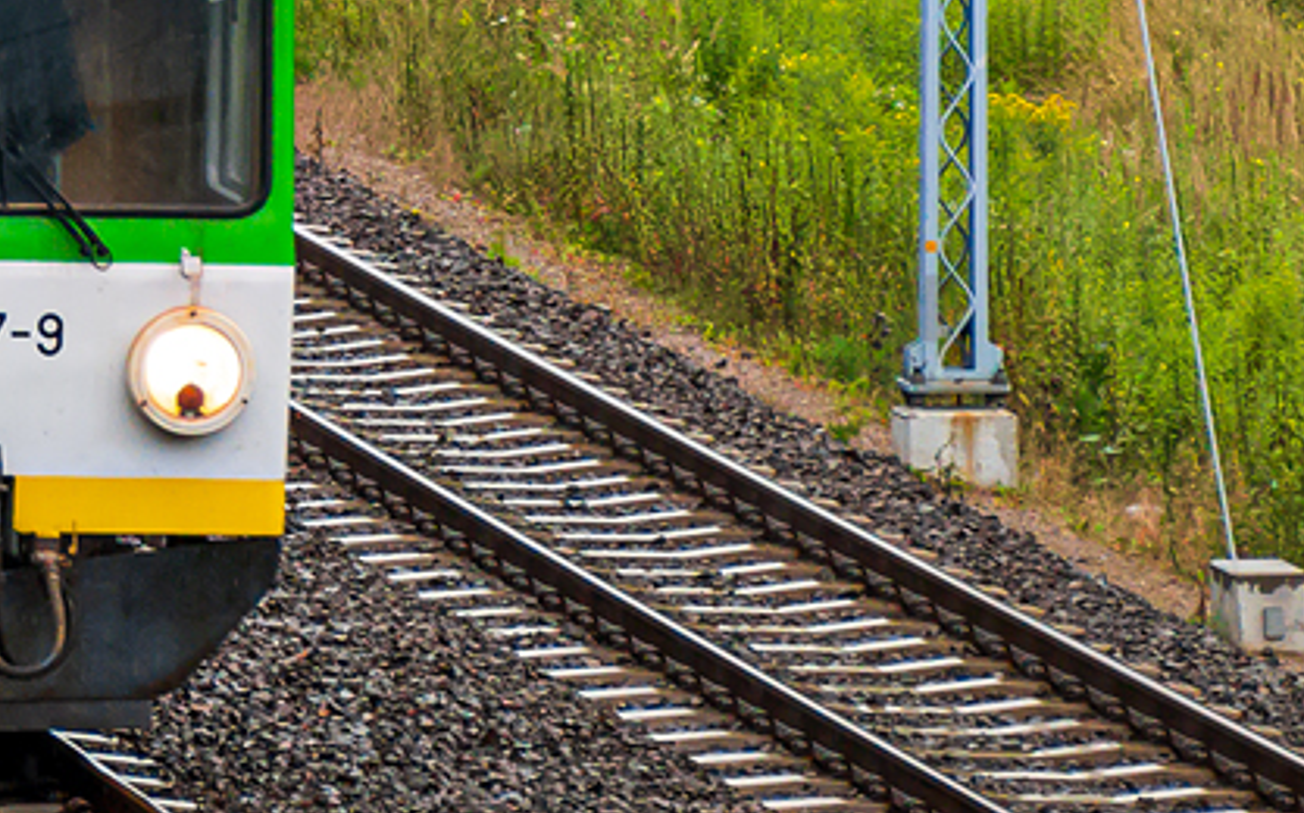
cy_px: -380
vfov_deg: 3.2
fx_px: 14596
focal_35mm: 411
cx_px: -713
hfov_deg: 5.1
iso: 1000
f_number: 5.6
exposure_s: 1/400
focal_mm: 70
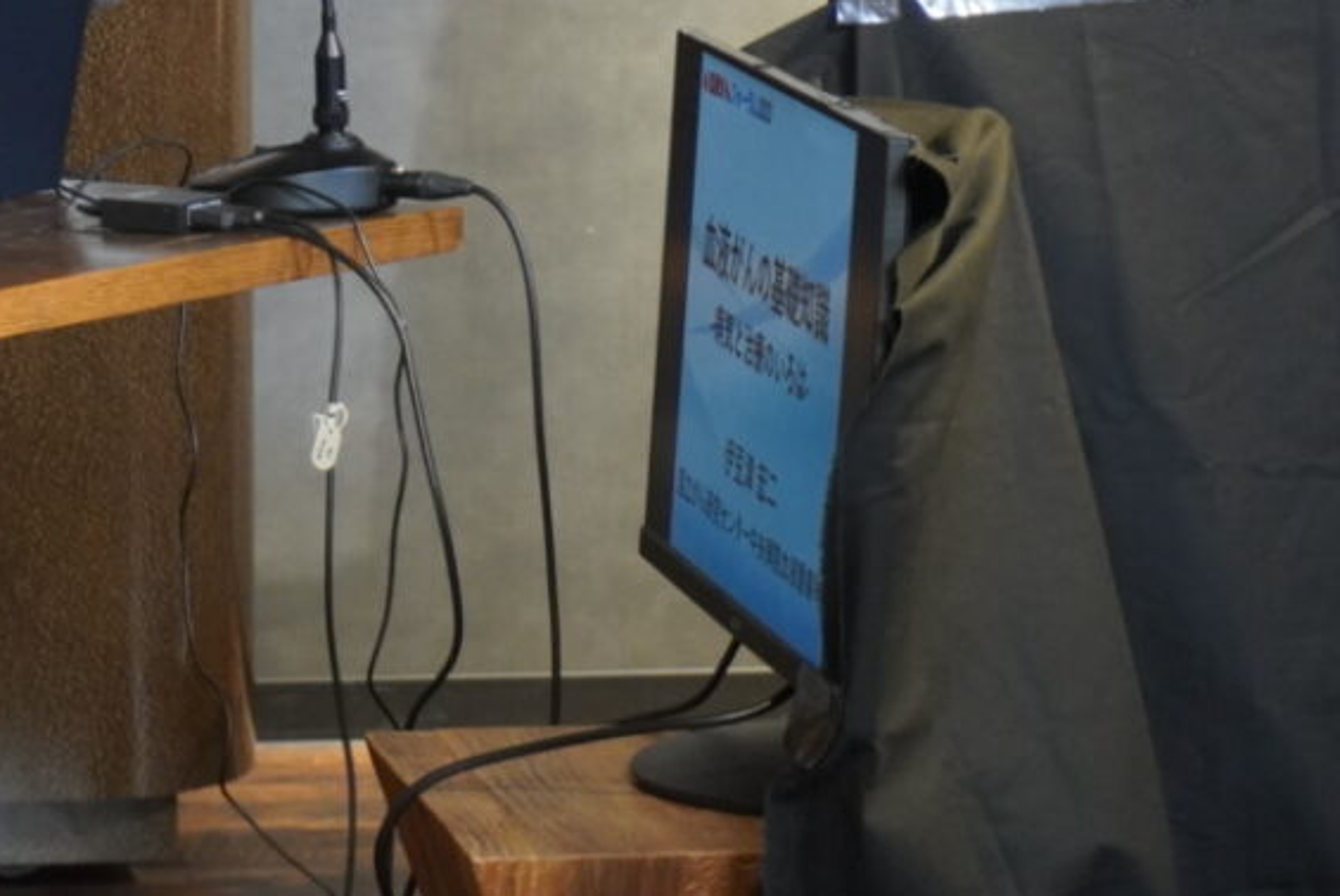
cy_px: -113
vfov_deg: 6.7
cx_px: -178
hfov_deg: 10.0
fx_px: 7601
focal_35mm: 204
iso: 1600
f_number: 5.6
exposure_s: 1/50
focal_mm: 50
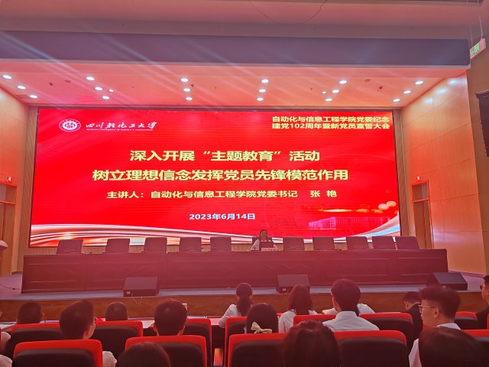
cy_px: 184
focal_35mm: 27
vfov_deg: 51.4
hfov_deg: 65.3
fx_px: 381
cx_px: 244
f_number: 1.9
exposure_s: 1/100
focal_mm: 6.12
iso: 640
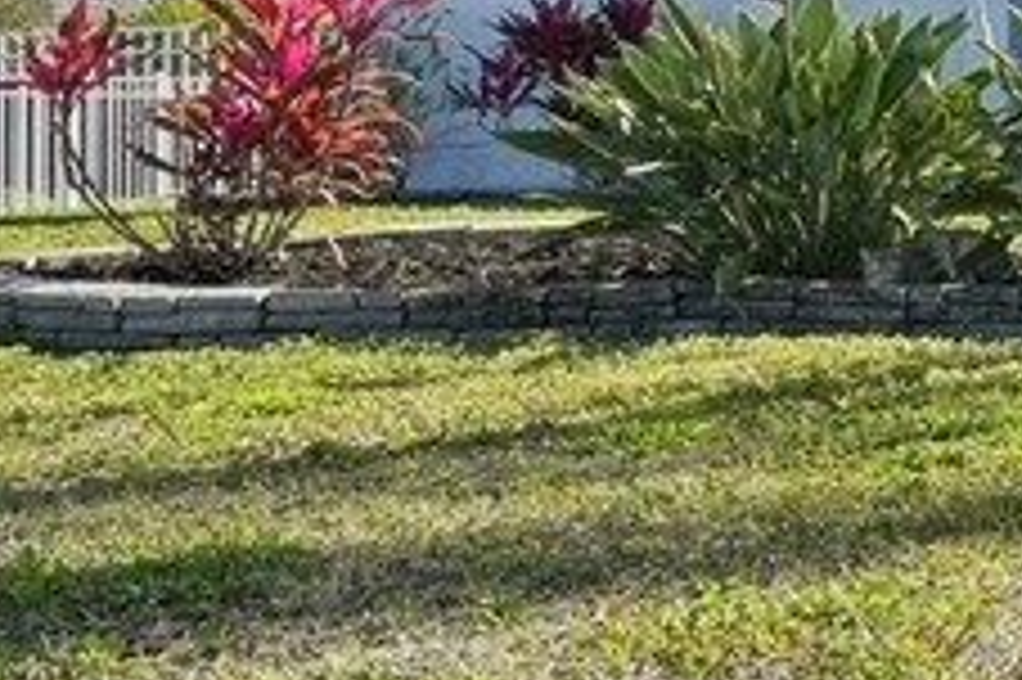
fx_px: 2440
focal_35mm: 86
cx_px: 2143
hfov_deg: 16.6
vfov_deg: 15.7
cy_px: 74
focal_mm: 18
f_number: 8
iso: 400
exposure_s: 1/1600
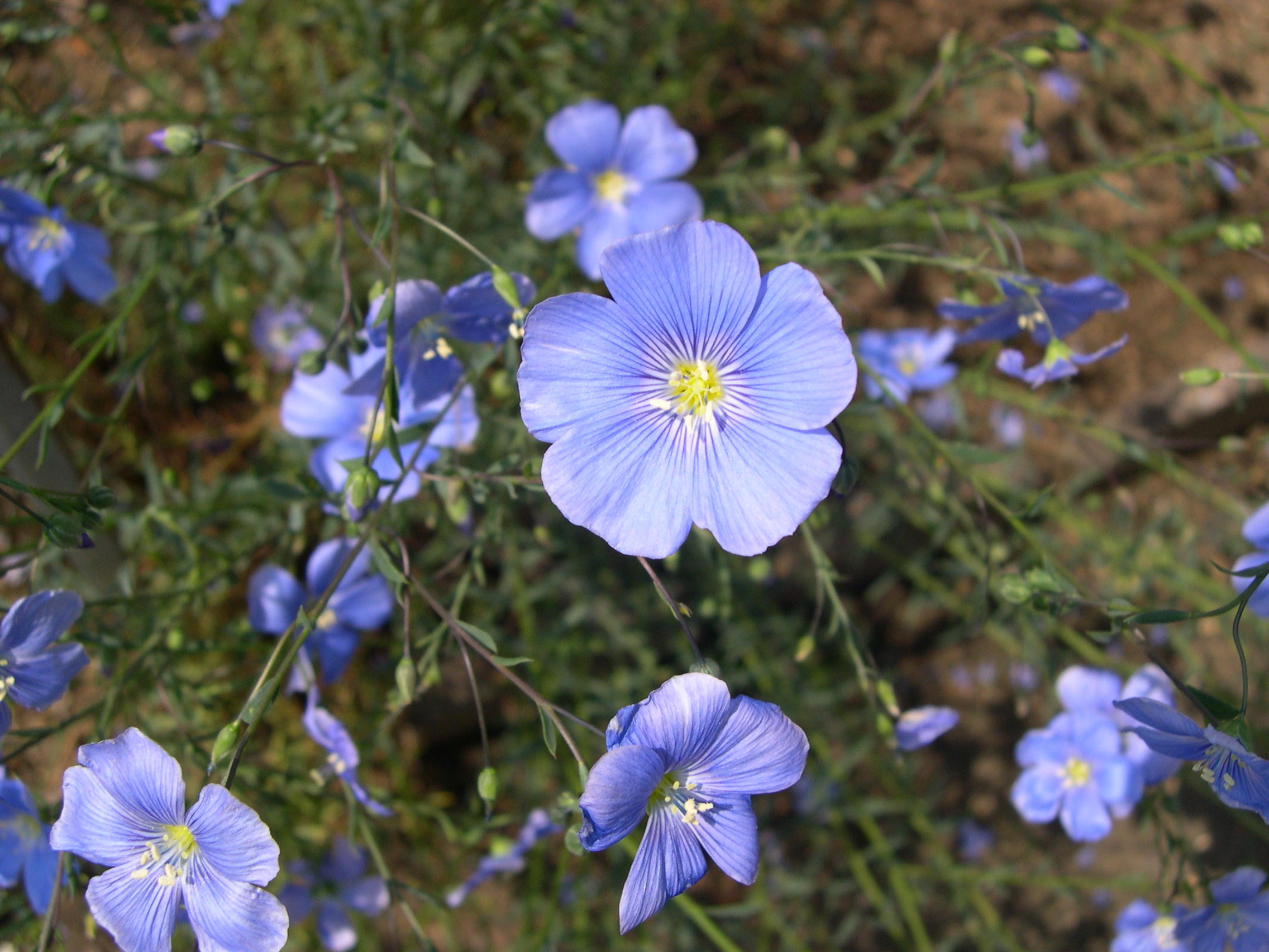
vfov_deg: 37.7
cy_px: 476
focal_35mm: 38
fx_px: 1393
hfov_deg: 49.0
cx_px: 634
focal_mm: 8
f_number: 7.6
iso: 100
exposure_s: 1/200
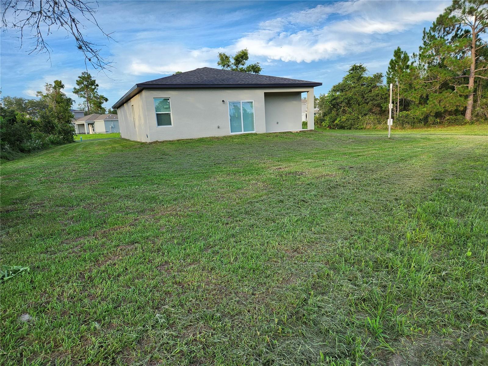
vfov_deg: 58.9
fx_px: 324
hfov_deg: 73.9
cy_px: 183
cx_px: 244
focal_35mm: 23
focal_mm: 5.4
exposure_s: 1/433
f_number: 1.8
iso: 20
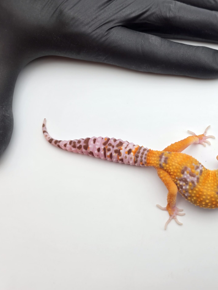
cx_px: 182
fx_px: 260
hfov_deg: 42.8
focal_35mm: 31
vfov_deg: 58.3
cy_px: 144
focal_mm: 6.3
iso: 40
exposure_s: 1/359
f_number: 1.7
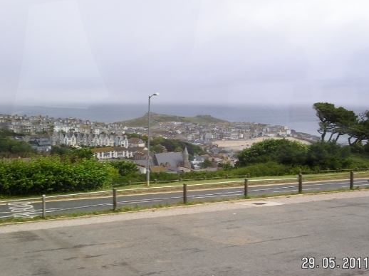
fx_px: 469
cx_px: 191
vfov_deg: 32.8
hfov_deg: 43.0
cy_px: 134
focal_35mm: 44
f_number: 5.6
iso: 100
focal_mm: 7.8
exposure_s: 1/125
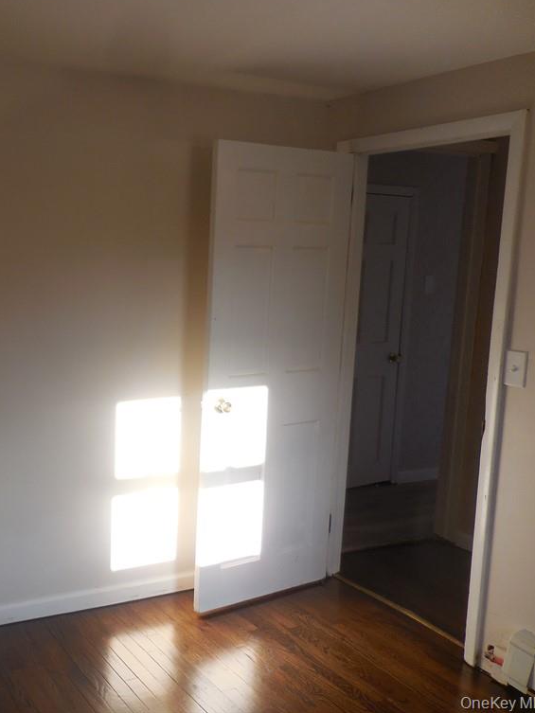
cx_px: 72
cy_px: 351
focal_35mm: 34
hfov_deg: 39.3
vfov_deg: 53.9
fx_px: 700
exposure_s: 1/80
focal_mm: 4.5
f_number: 3.3
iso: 125
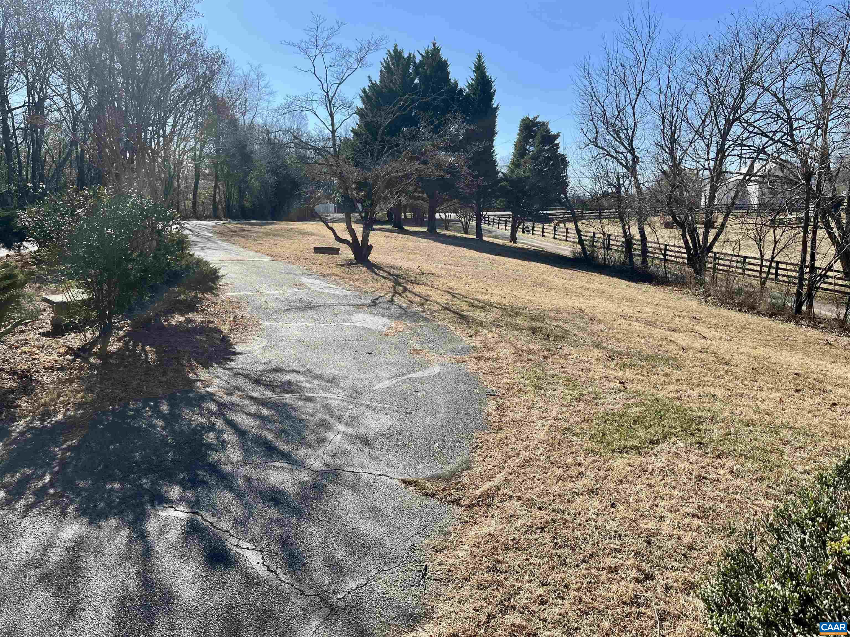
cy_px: 318
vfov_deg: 53.1
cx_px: 425
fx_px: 638
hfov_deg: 67.3
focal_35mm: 26
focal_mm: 5.1
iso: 50
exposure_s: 1/2410
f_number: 1.6
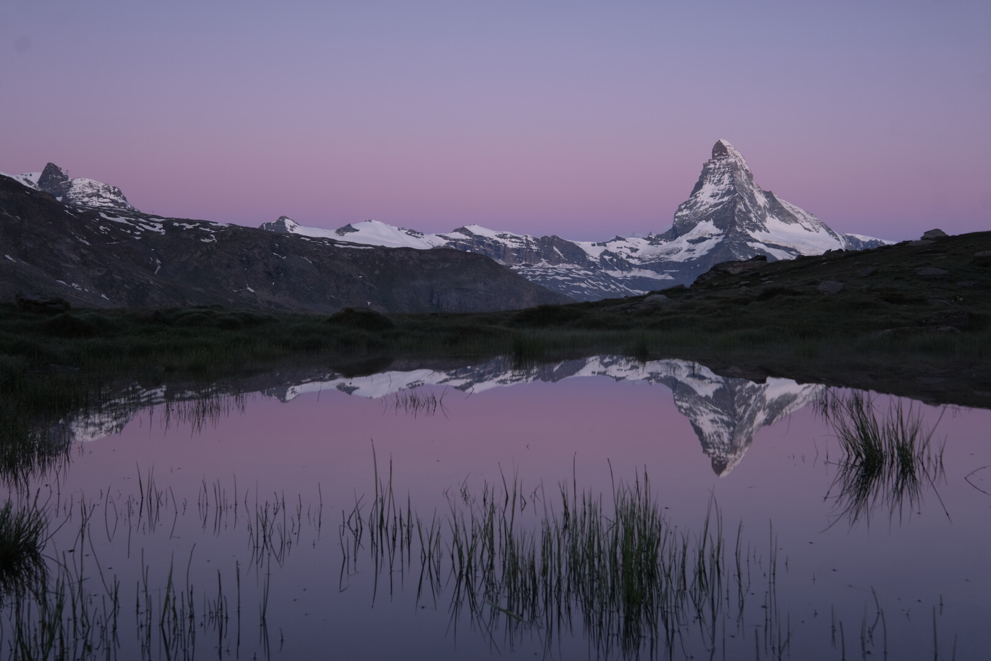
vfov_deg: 36.9
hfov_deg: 53.1
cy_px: 330
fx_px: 991
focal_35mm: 36
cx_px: 496
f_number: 9
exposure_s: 1
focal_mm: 24
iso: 80
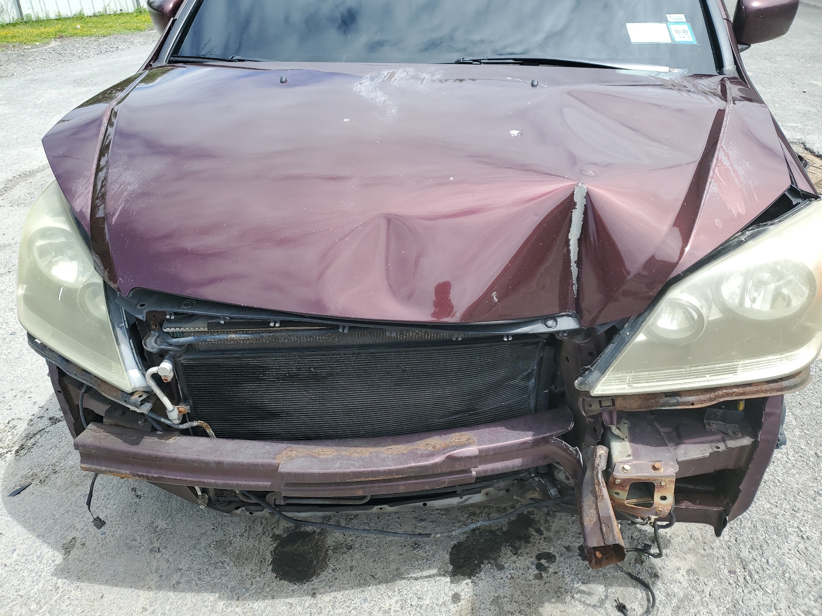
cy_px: 308
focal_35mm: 26
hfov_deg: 67.3
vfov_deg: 53.1
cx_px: 411
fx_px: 617
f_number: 1.5
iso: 50
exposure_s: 1/1667
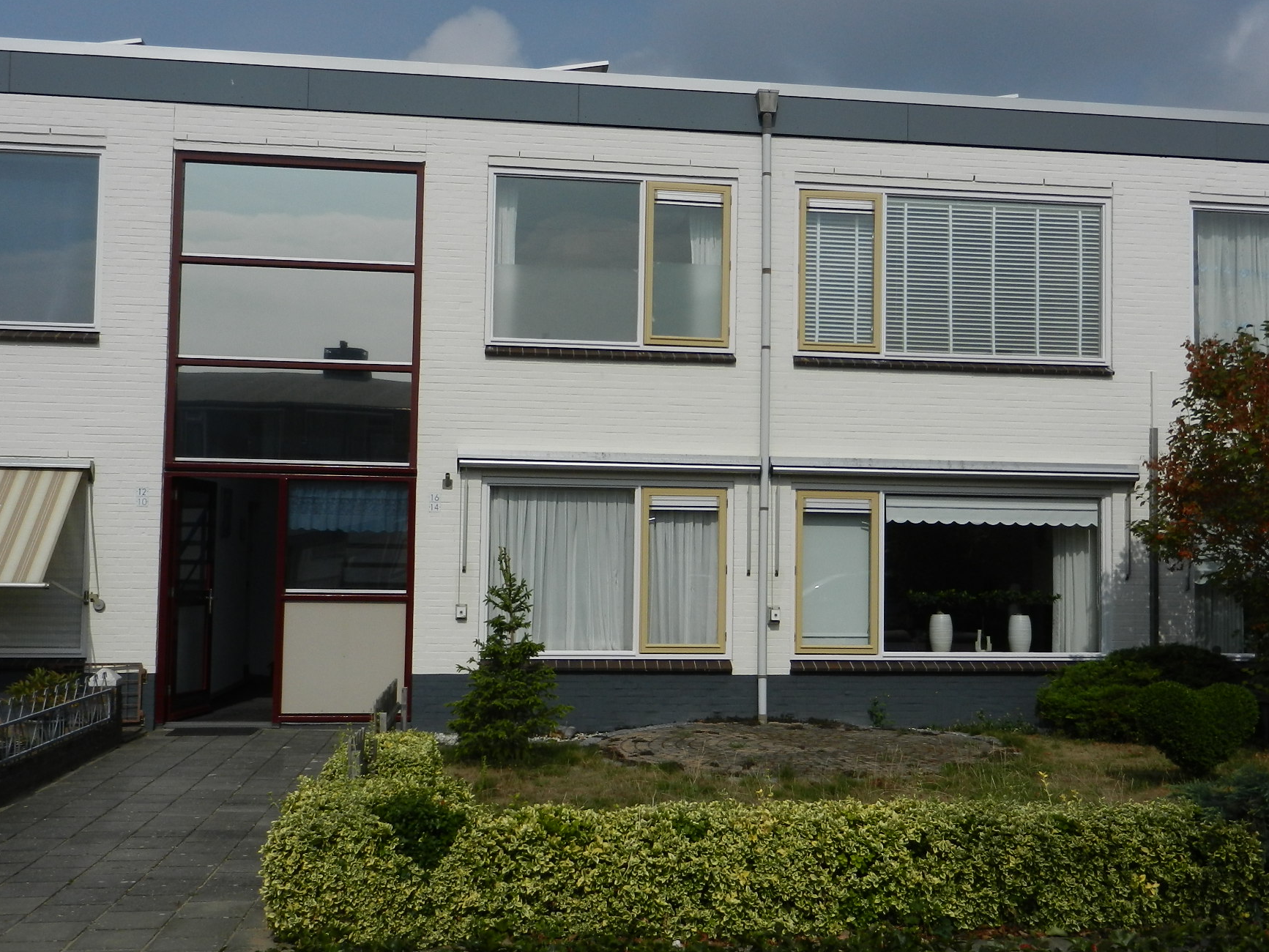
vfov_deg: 36.8
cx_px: 688
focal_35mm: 39
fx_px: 1430
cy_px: 483
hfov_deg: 47.8
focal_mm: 5.9
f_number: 7.6
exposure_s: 1/1250
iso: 160
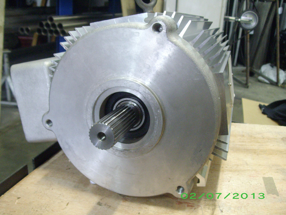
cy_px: 108
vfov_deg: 39.7
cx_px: 143
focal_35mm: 36
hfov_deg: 51.4
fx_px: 297
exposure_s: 1/13
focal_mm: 6
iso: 320
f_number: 2.7
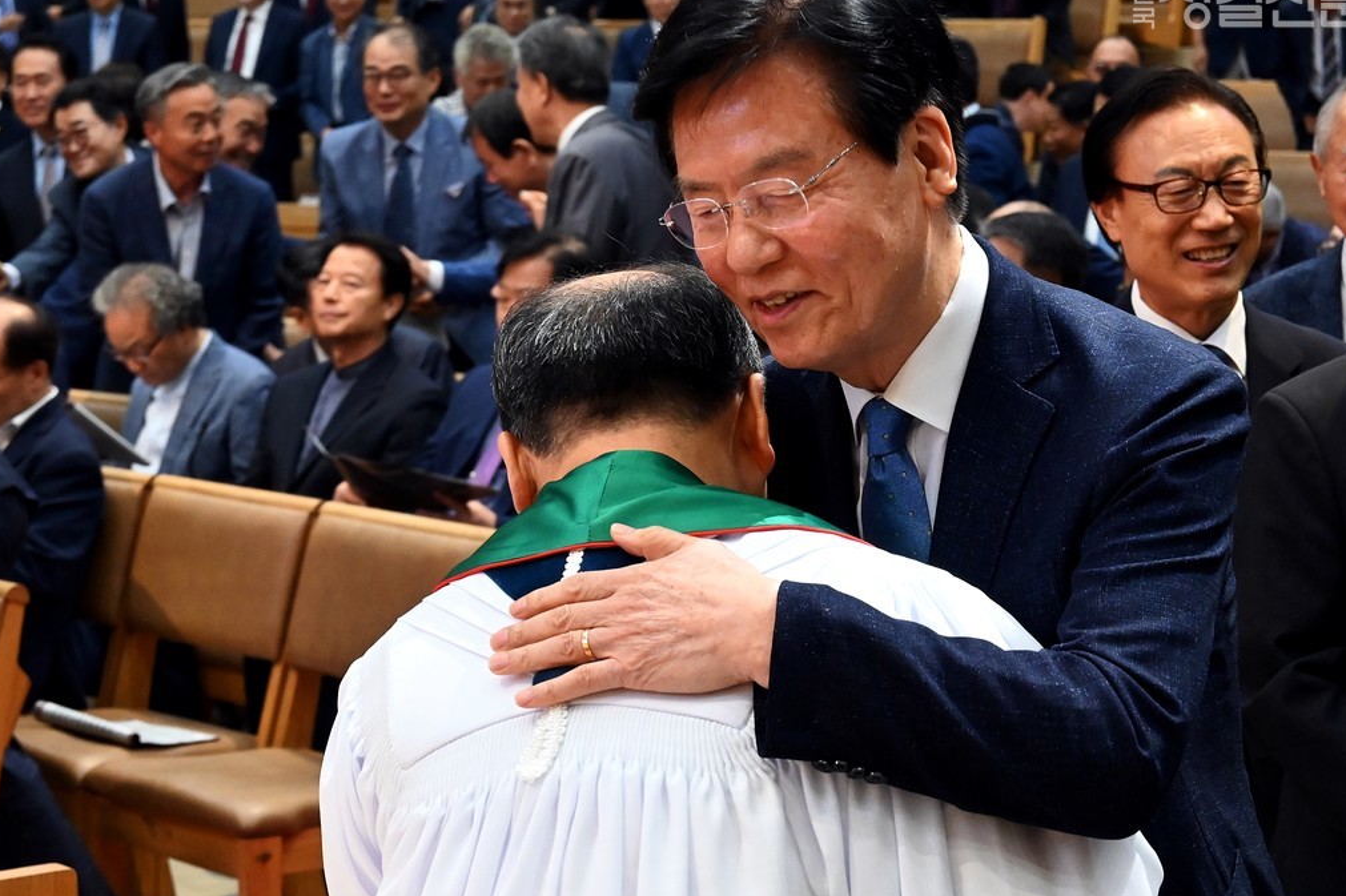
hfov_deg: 21.5
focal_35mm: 95
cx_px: 575
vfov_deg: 14.4
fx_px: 3550
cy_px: 497
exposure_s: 1/80
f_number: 6.3
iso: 3200
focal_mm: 50
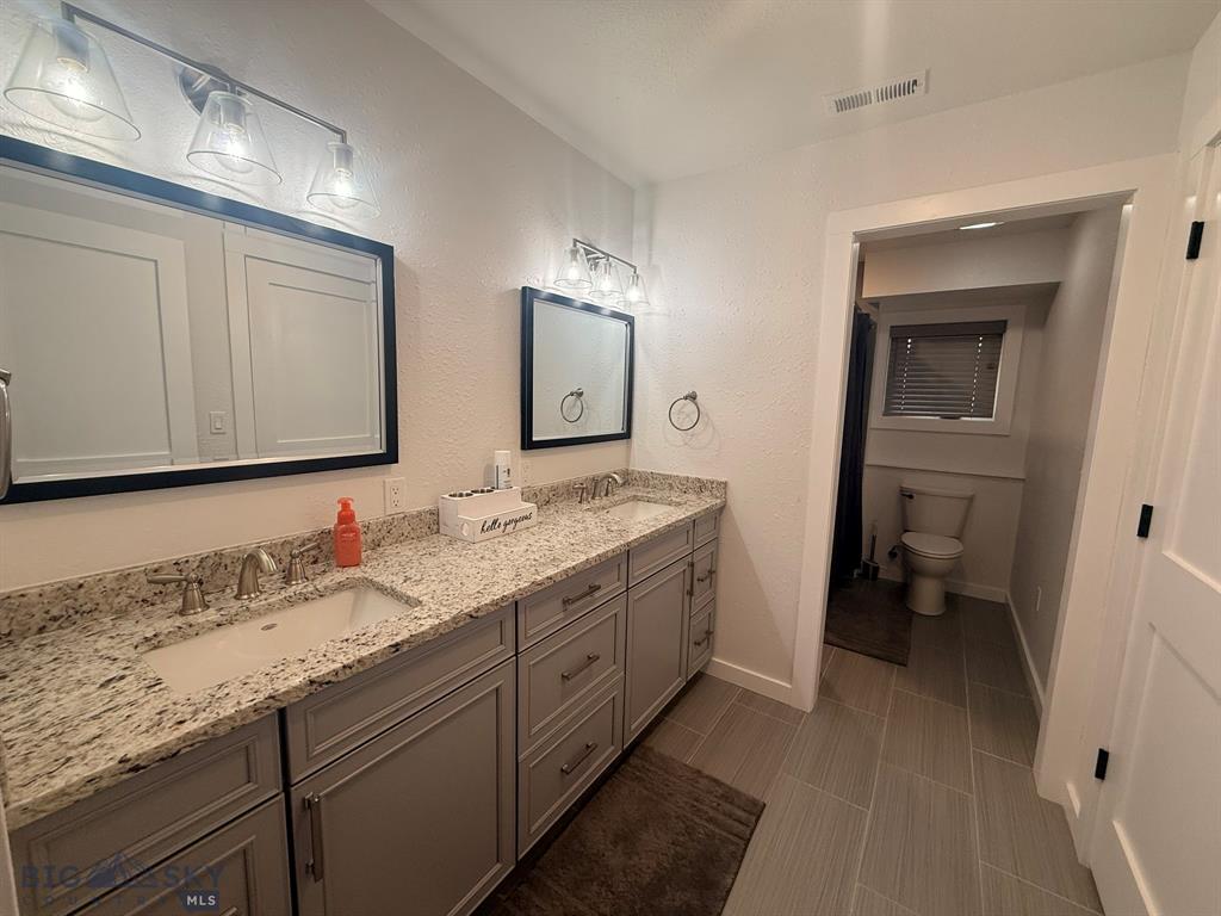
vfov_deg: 85.7
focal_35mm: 14
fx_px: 494
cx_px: 610
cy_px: 458
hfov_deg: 102.1
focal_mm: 2.22
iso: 125
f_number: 2.2
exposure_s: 1/120
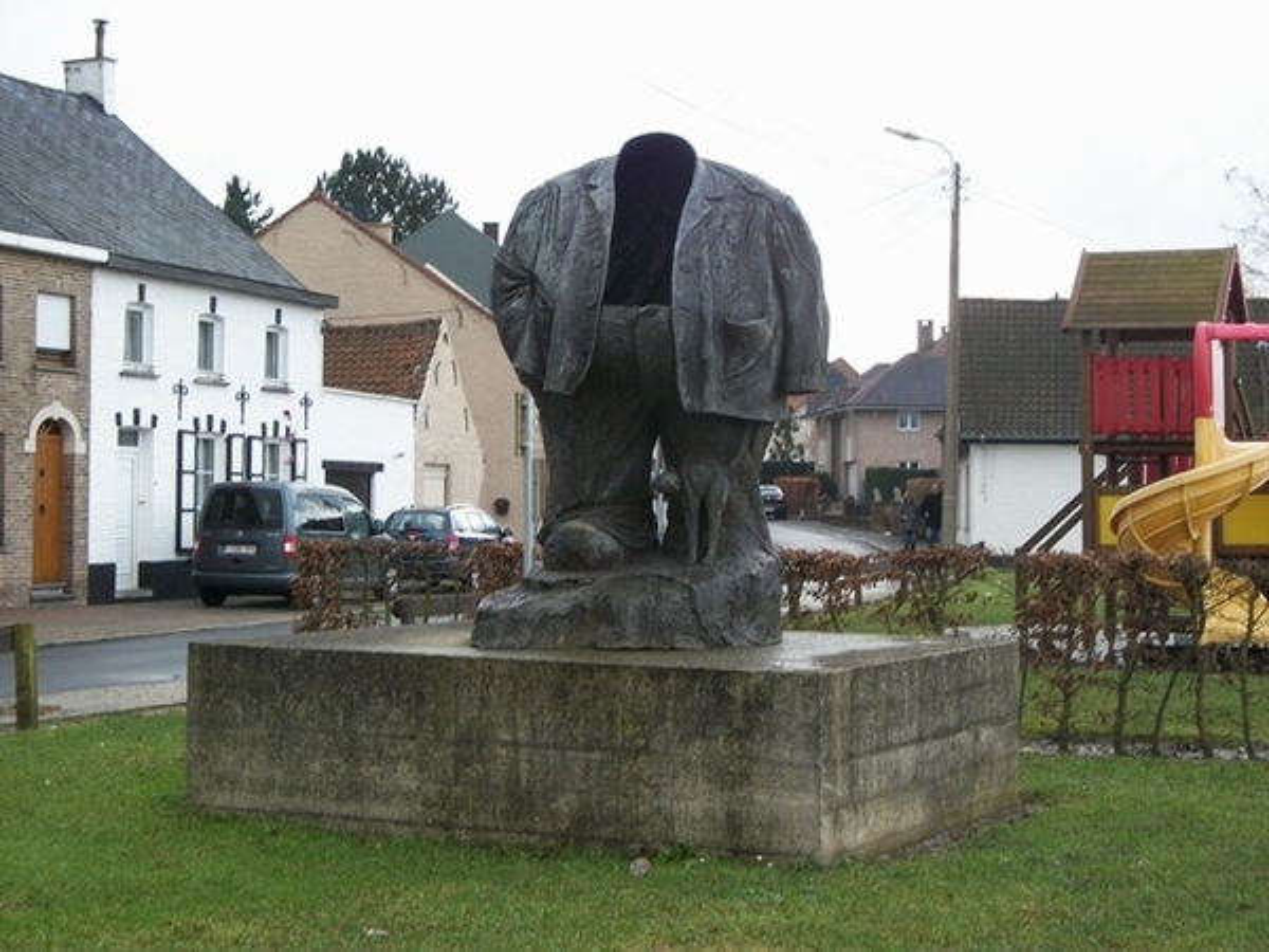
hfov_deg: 31.2
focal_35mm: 62
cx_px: 634
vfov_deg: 23.7
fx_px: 2273
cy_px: 476
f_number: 4.1
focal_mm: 11
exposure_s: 1/100
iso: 80
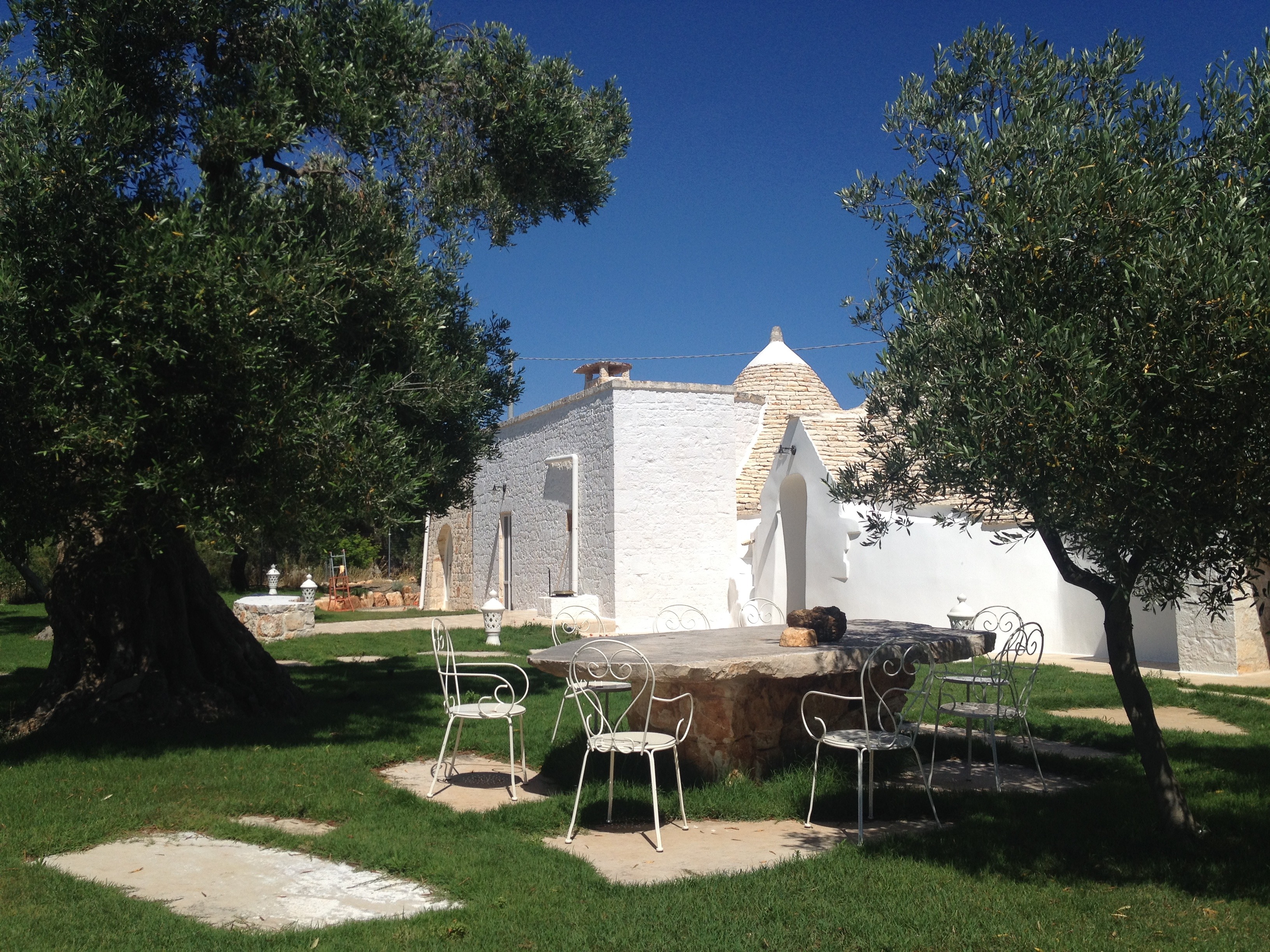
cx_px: 635
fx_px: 1284
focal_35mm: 35
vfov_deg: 40.7
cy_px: 476
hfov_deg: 52.6
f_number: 2.4
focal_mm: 4.28
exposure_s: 1/3067
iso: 50
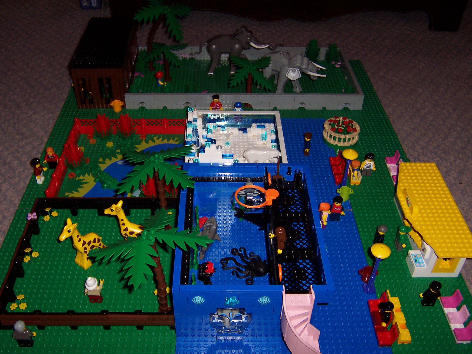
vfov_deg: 39.7
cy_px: 177
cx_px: 236
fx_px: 491
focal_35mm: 36
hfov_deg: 51.4
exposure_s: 1/60
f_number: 2.8
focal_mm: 5.6
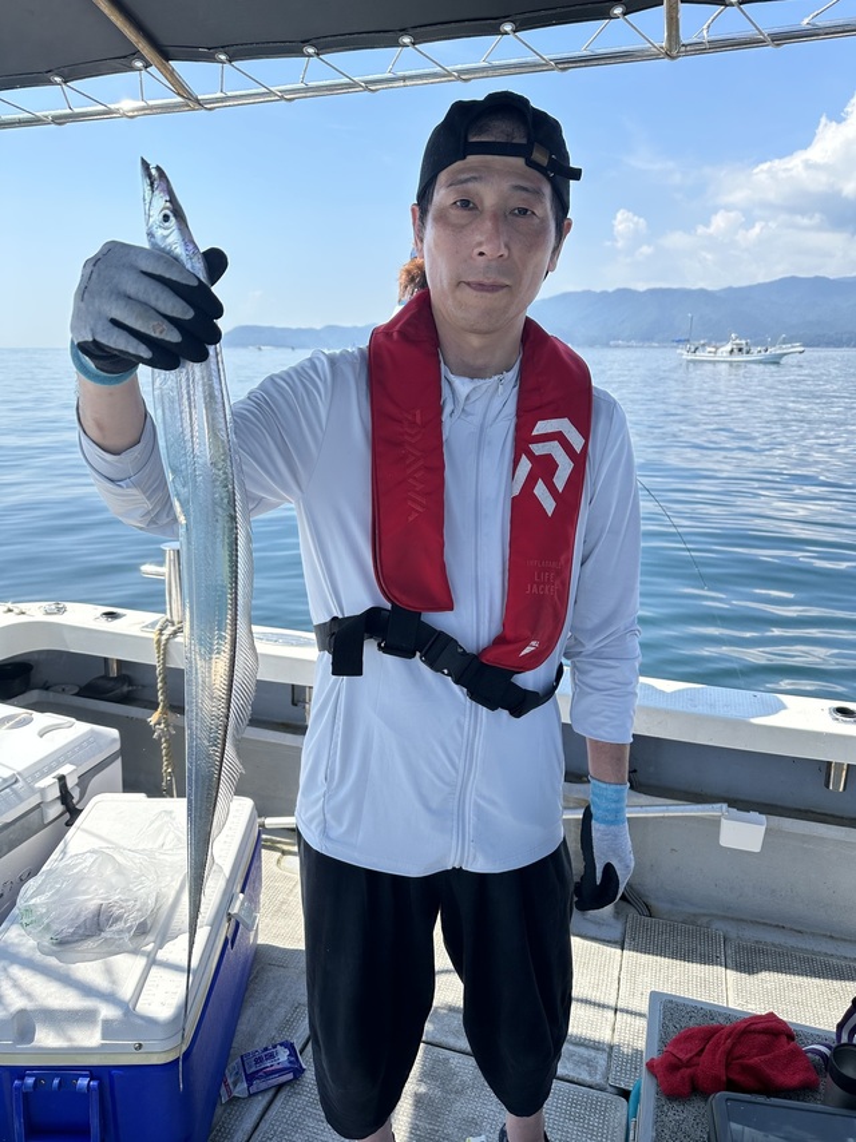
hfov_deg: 56.8
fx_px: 792
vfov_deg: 71.6
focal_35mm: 24
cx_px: 428
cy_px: 571
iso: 80
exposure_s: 1/2353
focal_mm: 6.86
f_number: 1.78
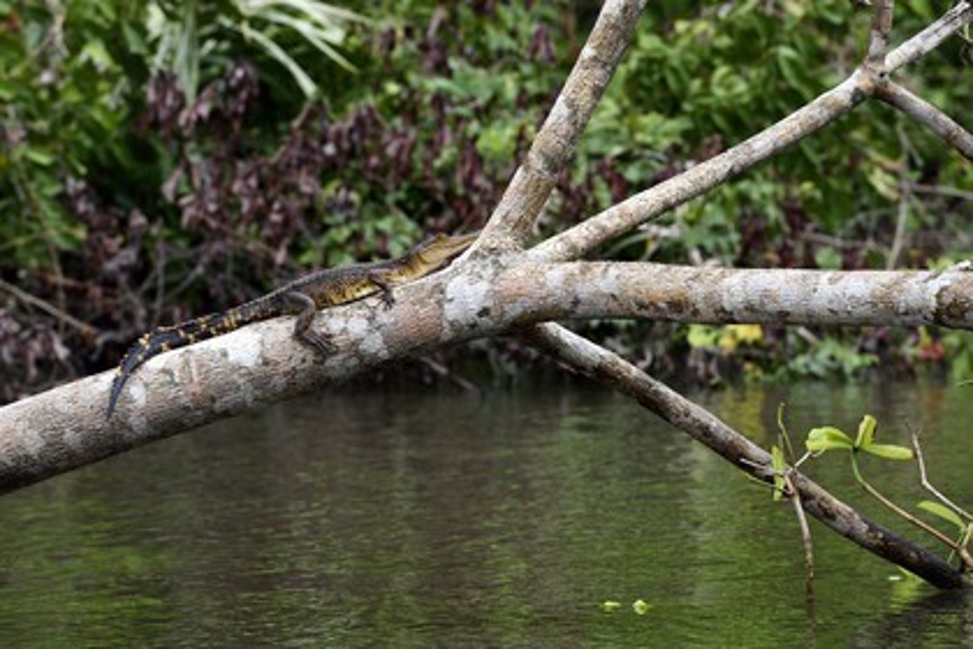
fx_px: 5405
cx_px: 486
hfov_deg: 10.3
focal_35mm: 200
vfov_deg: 6.9
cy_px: 324
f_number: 9
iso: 800
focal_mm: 200
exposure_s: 1/250
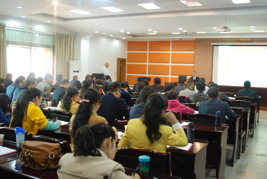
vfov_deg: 37.0
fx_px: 268
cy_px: 90
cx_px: 134
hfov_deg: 53.0
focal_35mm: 36
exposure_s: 1/20
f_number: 2.8
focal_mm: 24
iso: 1000
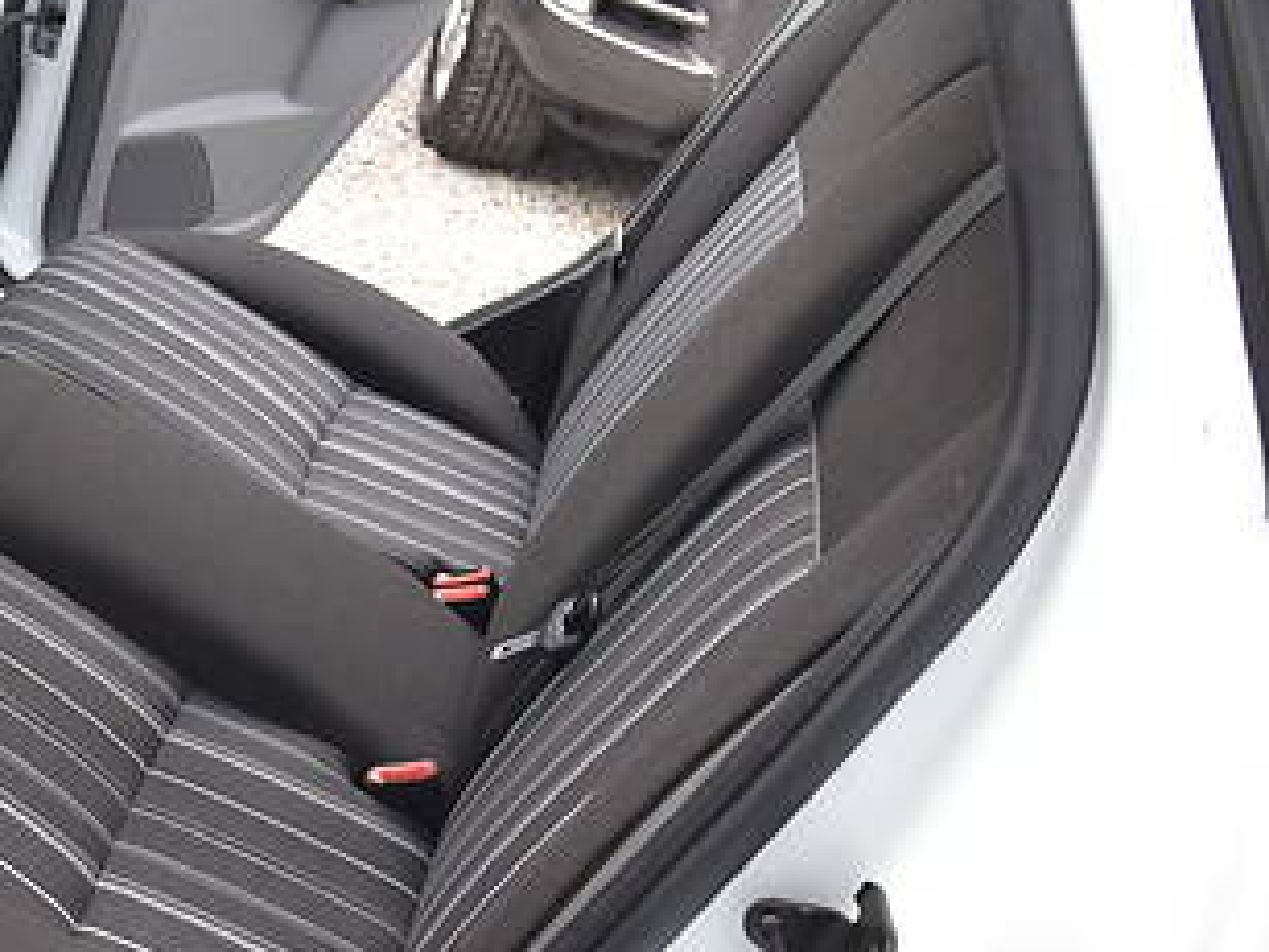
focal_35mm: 60
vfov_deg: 24.4
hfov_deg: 29.9
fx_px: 2200
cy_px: 575
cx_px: -16
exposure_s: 1/125
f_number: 5.6
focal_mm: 24
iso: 400
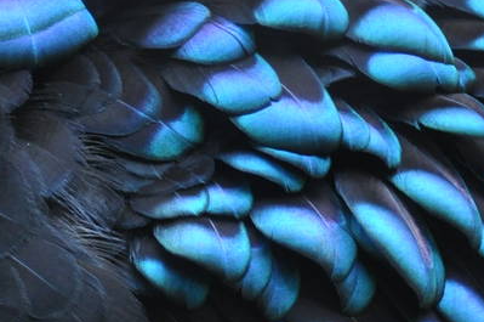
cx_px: 87
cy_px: 20
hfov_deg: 3.3
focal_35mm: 631
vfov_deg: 2.2
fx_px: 8473
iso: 800
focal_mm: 105
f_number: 5.6
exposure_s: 1/50
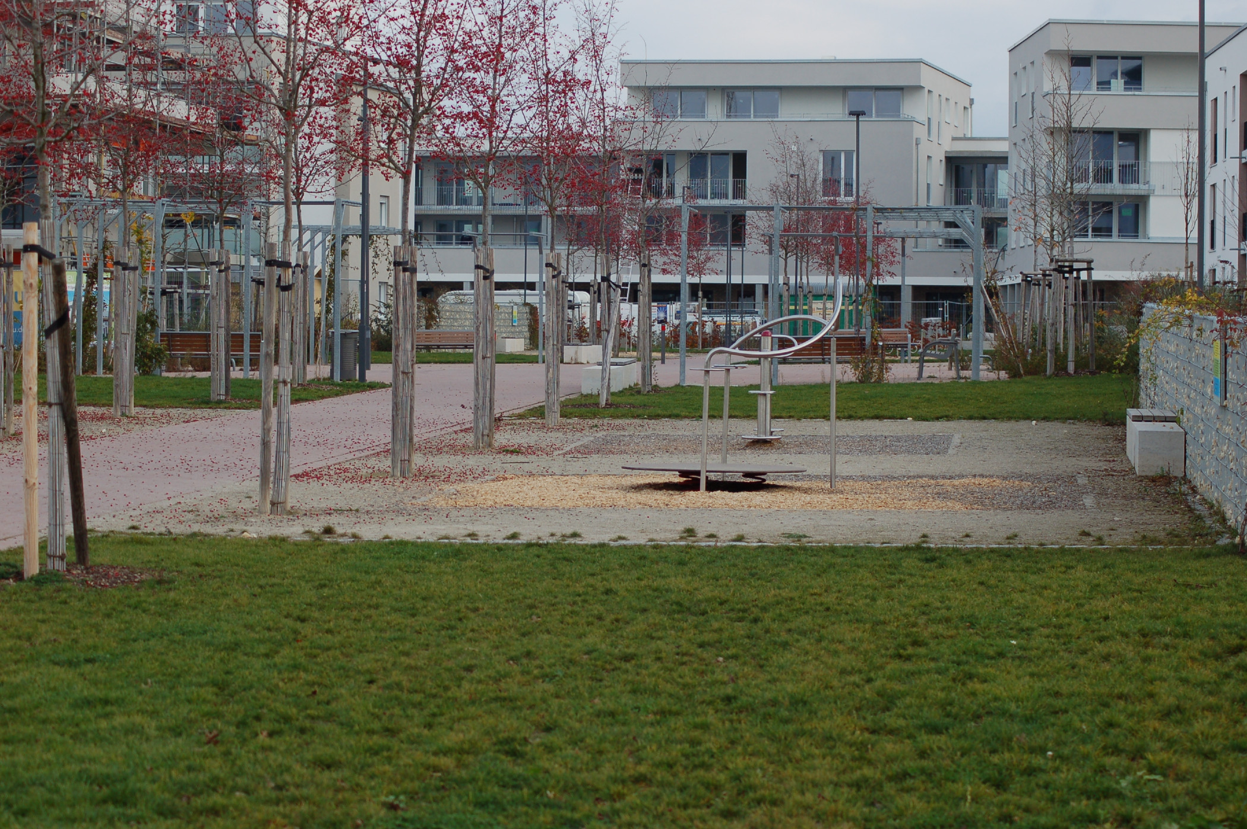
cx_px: 624
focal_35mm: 105
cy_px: 414
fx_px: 3634
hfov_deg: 19.5
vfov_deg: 13.0
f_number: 5.6
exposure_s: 1/500
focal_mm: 70
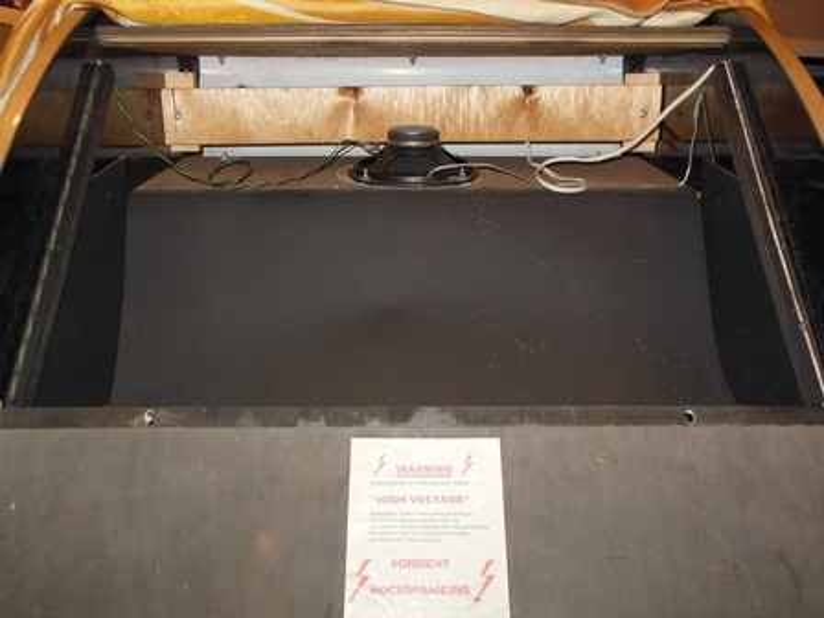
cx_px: 412
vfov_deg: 48.2
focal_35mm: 29
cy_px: 309
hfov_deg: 61.7
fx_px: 690
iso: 200
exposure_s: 1/25
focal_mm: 5.2
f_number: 3.3
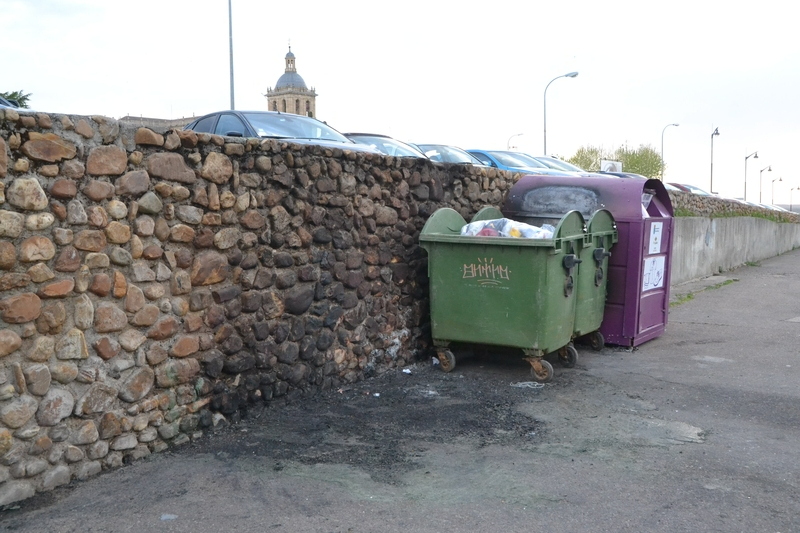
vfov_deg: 34.2
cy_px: 266
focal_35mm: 39
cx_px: 400
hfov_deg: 49.6
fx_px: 866
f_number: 9
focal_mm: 26
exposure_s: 1/320
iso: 3200
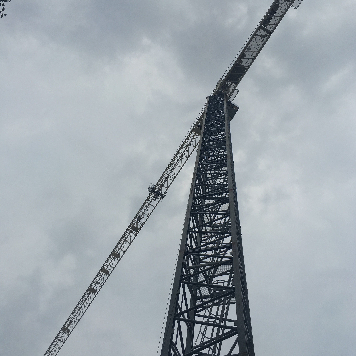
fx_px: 407
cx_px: 182
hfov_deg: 47.2
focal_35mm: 35
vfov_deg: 47.2
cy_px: 173
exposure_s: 1/810
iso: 25
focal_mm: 4.15
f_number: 2.2
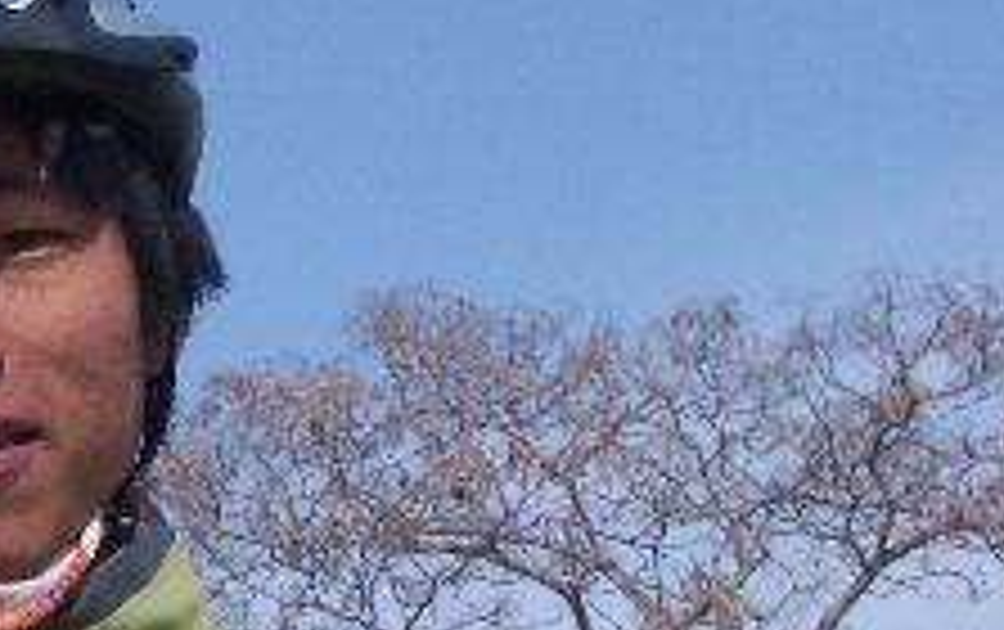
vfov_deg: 9.5
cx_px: 50
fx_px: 3671
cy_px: 958
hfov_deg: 15.3
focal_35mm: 134
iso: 50
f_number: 5
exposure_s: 1/400
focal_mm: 8.2
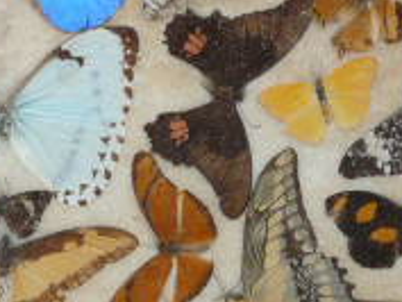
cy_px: 250
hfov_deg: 18.9
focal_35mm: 101
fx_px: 1174
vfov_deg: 14.6
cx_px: 7
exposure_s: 1/40
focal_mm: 4.6
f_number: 2.8
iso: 100
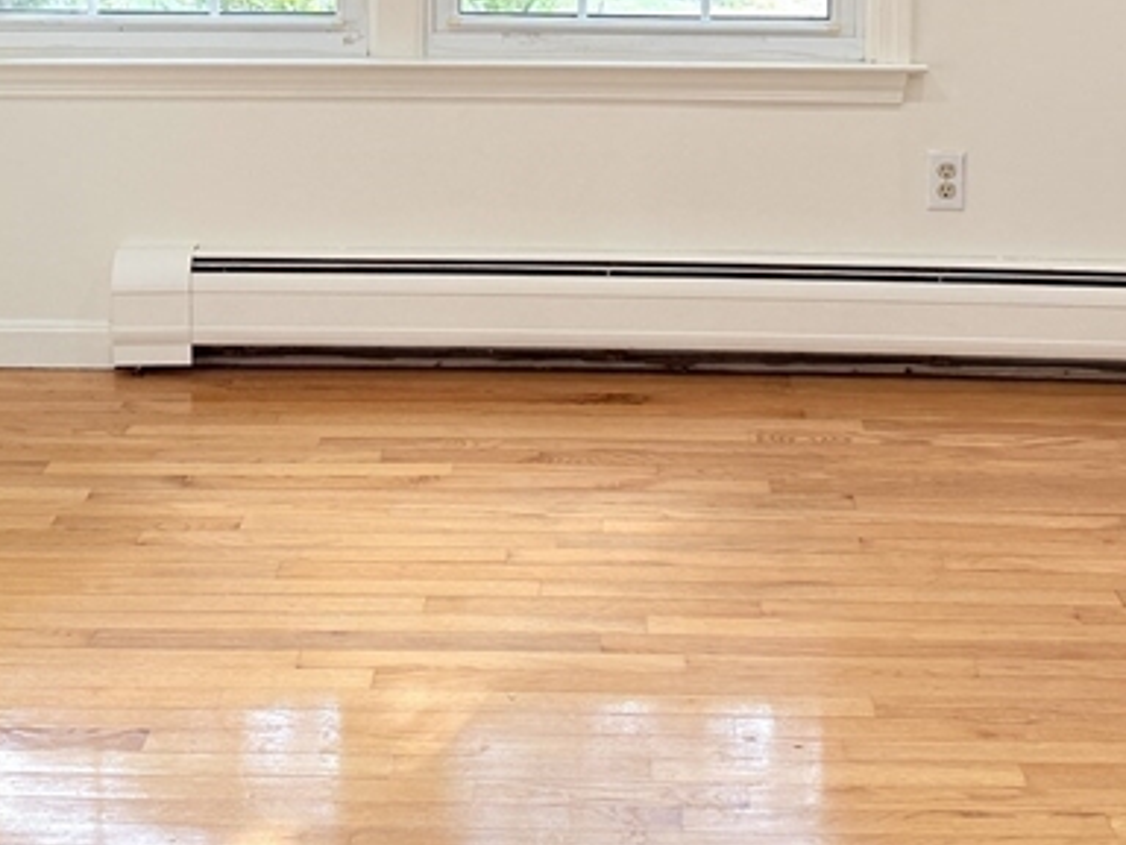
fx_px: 2082
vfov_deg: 21.4
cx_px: 575
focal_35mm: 64
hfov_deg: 30.3
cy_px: -158
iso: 160
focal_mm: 6.76
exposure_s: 1/213
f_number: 1.78
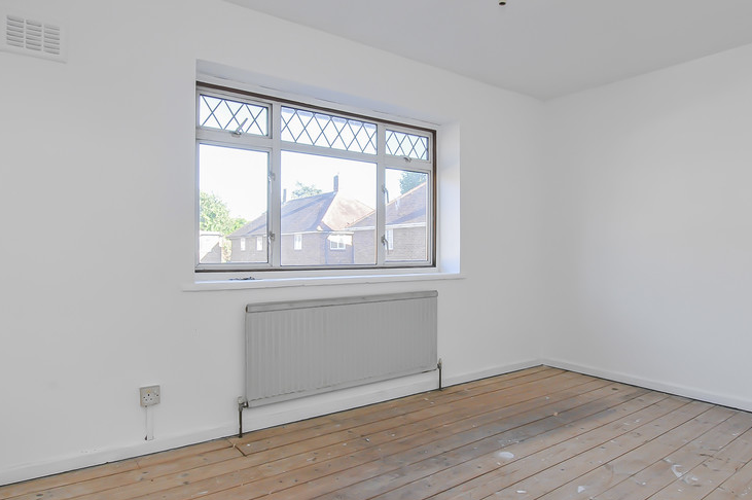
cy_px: 243
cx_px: 381
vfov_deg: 59.4
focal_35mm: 21
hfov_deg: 81.3
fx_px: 438
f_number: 11
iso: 250
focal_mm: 10
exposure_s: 1/15
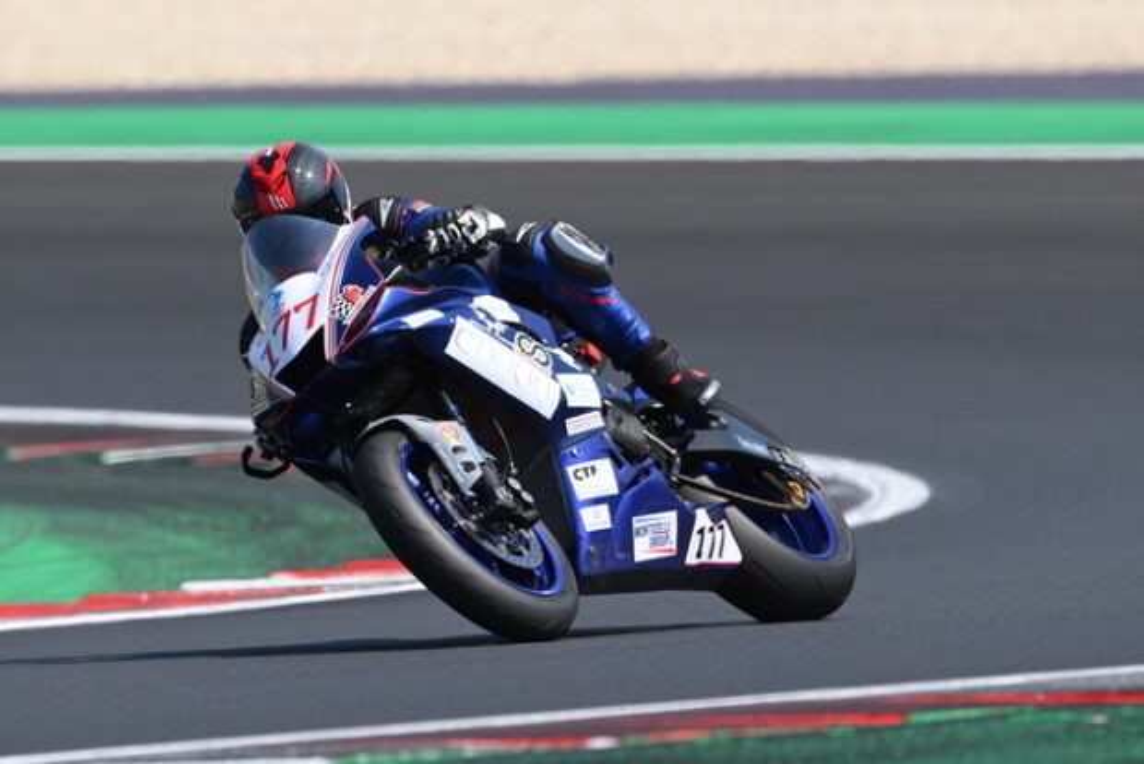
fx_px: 23843
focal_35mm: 750
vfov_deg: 1.8
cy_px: 382
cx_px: 572
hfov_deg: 2.7
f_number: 5.6
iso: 200
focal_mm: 500
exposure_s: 1/1250
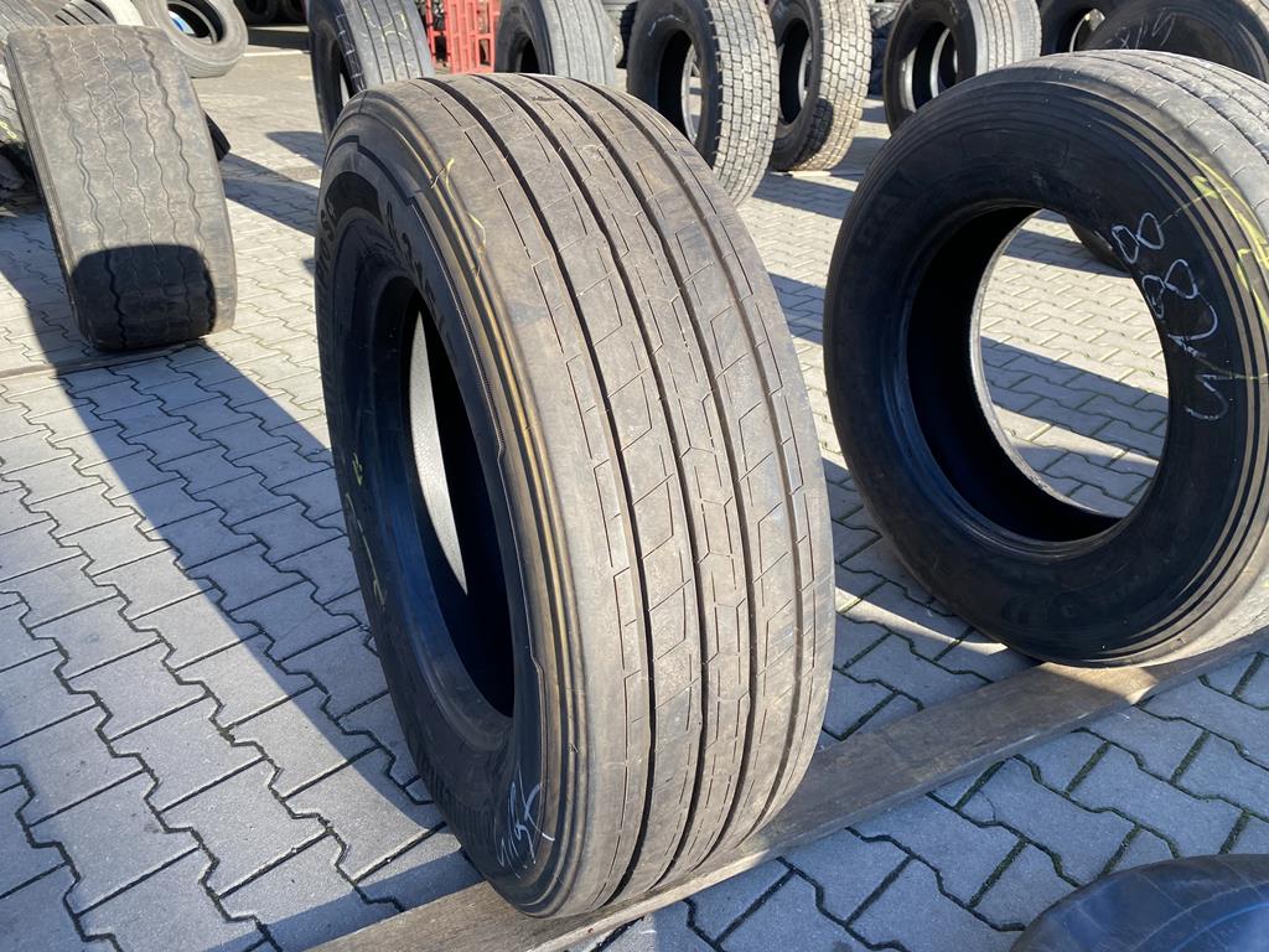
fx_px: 953
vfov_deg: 53.1
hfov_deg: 67.3
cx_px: 634
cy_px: 476
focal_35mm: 26
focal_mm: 4.25
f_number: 1.8
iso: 32
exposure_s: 1/390
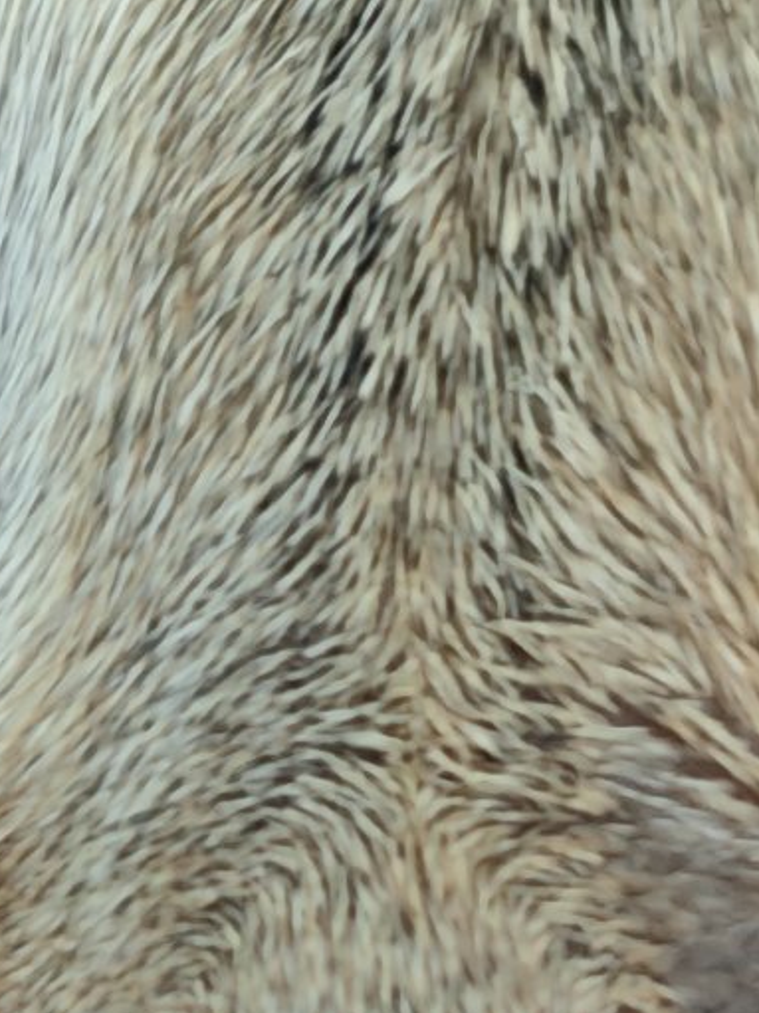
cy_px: 68
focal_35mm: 251
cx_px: -283
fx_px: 7341
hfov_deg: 5.9
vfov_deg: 7.9
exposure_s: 1/51
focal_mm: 6.68
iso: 400
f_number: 1.44
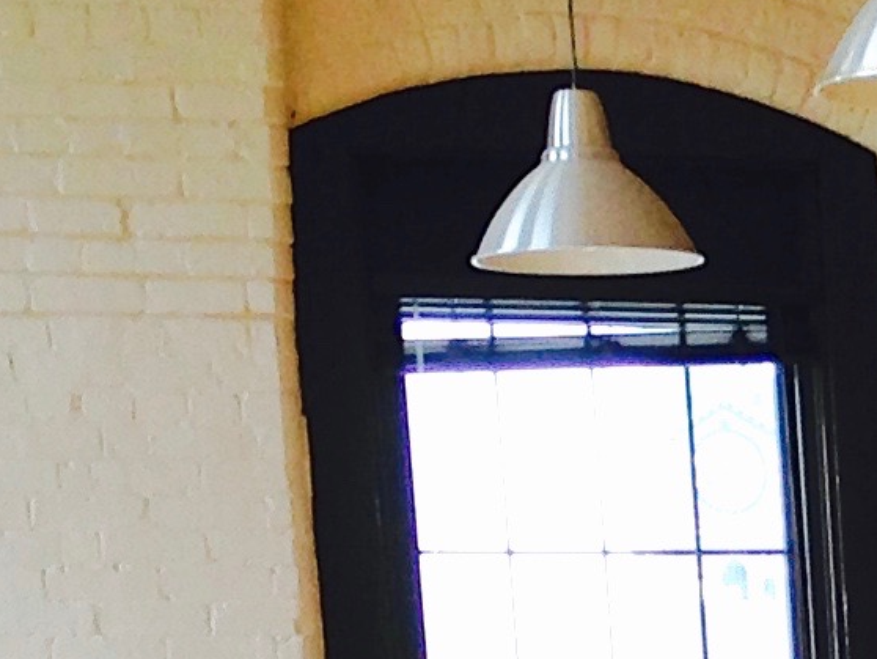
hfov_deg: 9.9
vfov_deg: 7.3
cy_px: 1532
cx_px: 1399
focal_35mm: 193
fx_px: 4892
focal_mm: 4.12
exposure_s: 1/130
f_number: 2.4
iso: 50
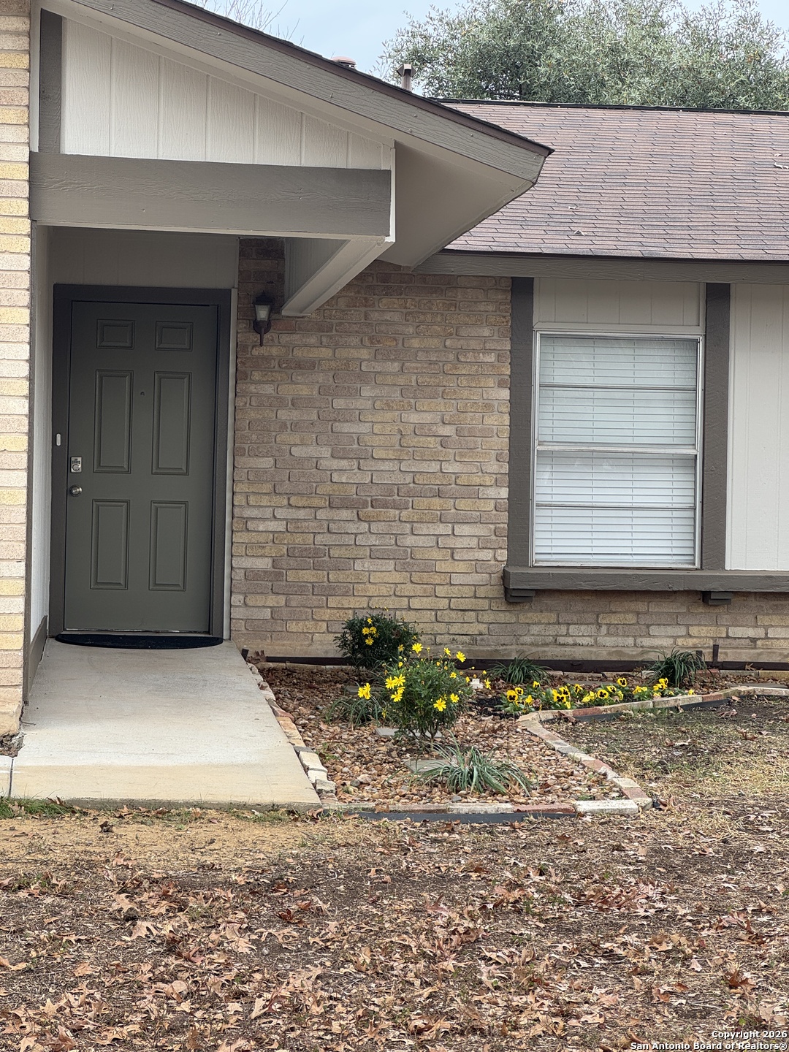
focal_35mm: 77
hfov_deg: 19.1
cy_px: 526
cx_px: 394
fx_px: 2340
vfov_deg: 25.3
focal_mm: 9
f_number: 2.8
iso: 25
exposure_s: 1/99
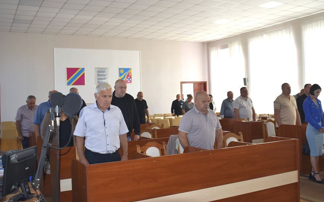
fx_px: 327
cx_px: 162
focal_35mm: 37
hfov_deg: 52.7
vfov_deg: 34.4
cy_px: 96
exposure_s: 1/125
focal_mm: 24
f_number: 5.6
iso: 140
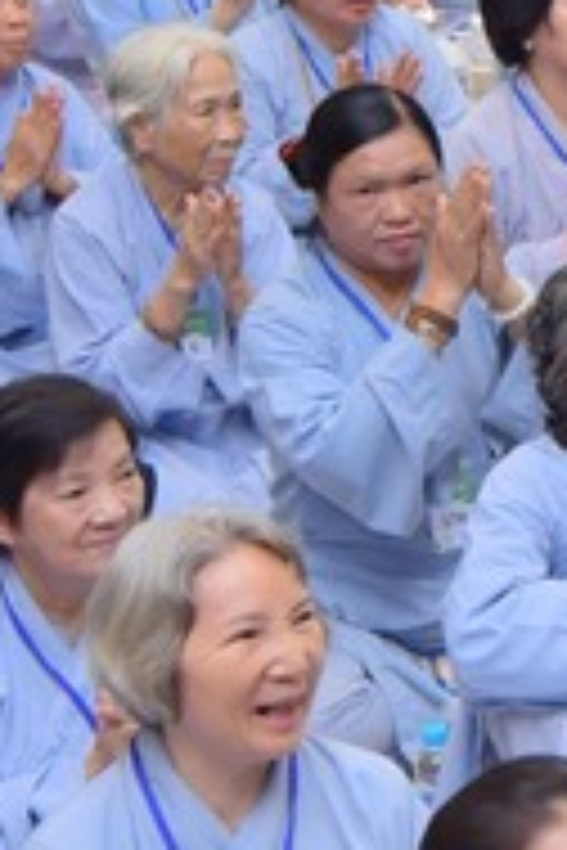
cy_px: 153
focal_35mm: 165
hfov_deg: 8.1
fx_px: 3898
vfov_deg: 12.4
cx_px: 880
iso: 1250
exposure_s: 1/160
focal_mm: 48
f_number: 4.5
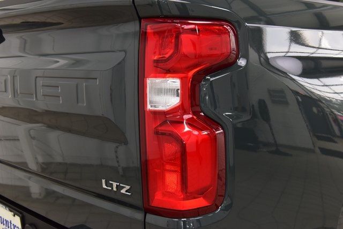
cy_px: 114
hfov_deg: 41.1
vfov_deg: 28.1
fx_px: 457
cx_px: 172
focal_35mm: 48
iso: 800
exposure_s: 1/15
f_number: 6.3
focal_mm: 32
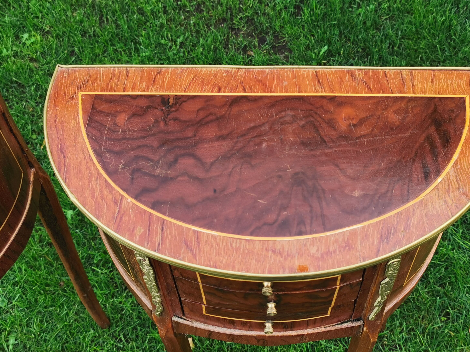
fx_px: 597
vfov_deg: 32.9
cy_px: 191
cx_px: 258
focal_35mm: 44
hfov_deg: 42.9
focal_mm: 5.56
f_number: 1.6
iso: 50
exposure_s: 1/150
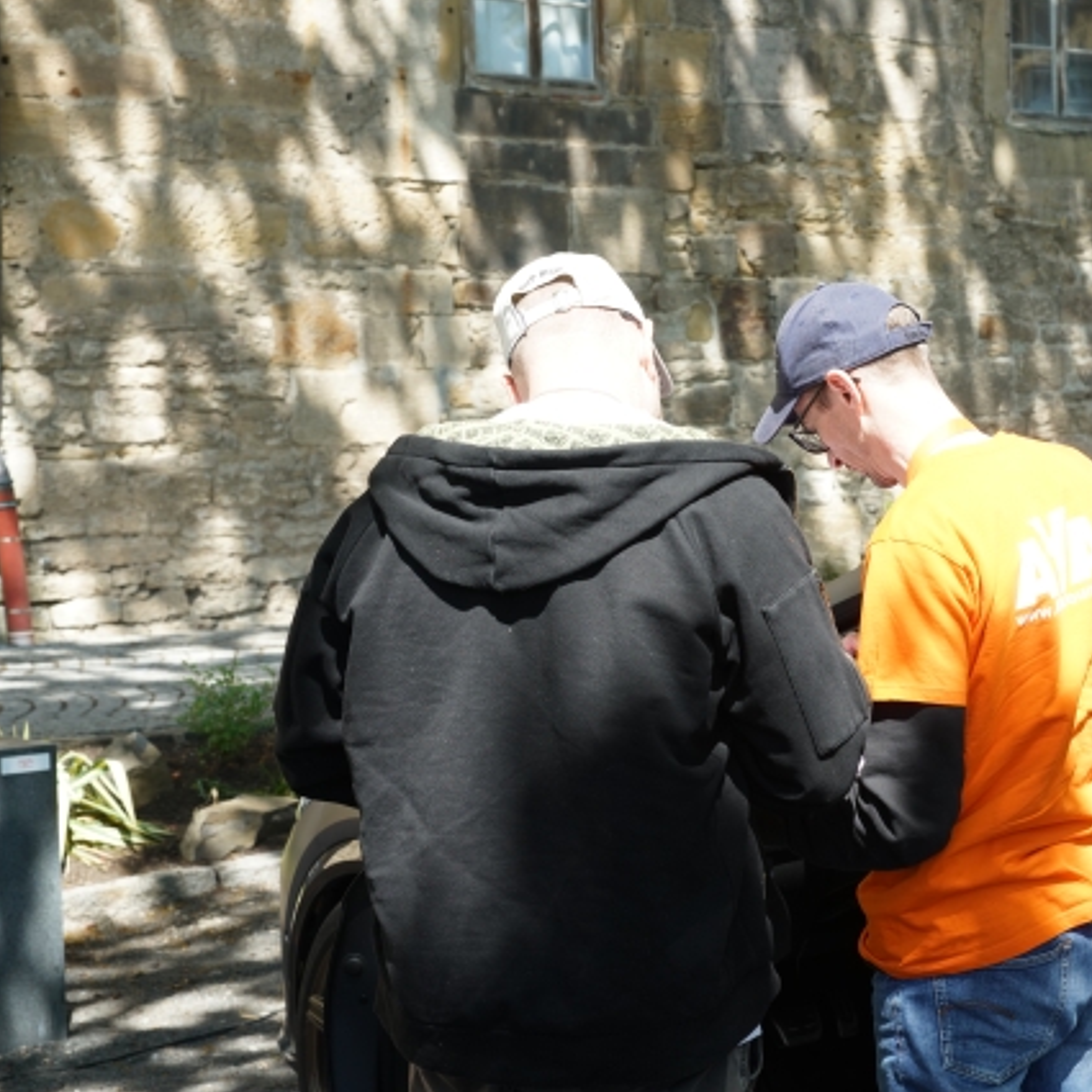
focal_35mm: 77
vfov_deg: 22.5
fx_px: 2748
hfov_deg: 22.2
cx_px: 861
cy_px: 560
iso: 500
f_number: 9
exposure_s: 1/200
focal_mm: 55
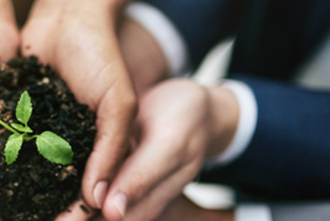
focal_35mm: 136
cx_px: -5
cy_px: 168
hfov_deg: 14.8
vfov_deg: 10.1
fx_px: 1248
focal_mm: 50
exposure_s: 1/320
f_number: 1.6
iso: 640
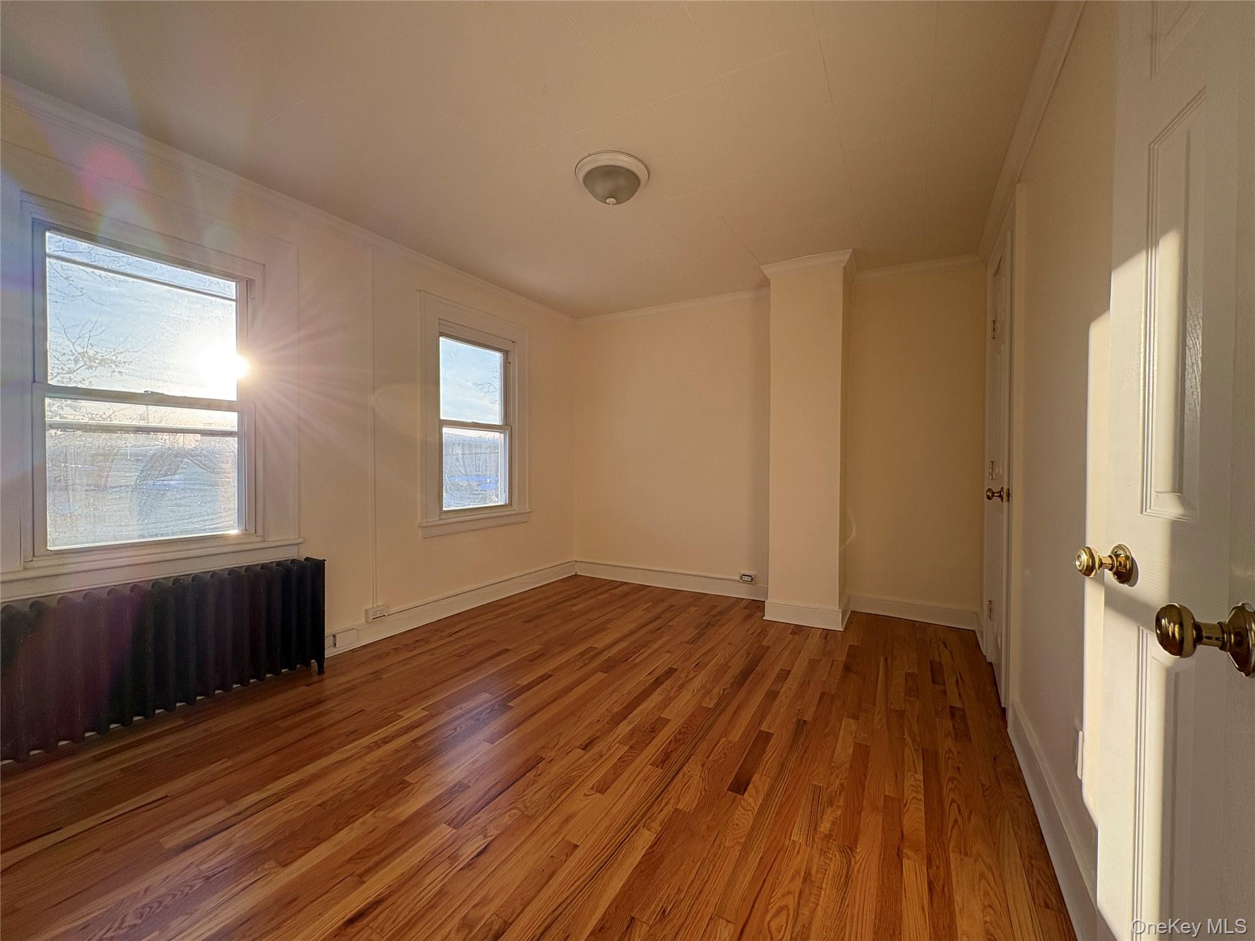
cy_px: 470
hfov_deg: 102.1
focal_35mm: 14
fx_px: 508
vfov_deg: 85.7
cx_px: 628
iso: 64
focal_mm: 2.22
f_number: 2.2
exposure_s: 1/428
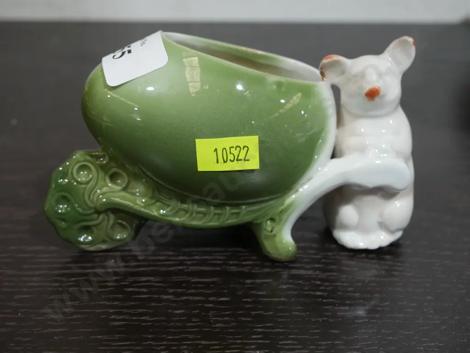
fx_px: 706
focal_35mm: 52
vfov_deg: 28.1
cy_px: 176
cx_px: 235
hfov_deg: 36.8
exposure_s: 1/60
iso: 800
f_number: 5.3
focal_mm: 26
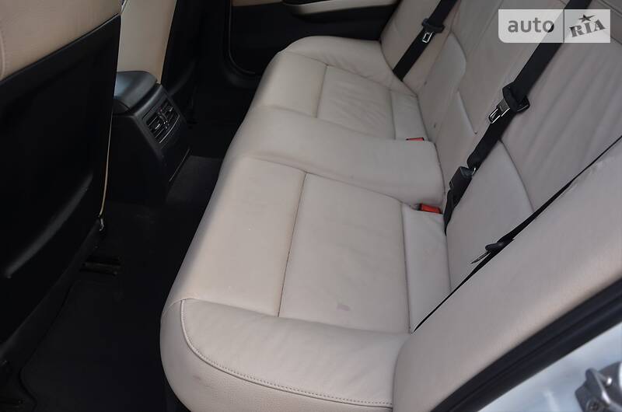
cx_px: 311
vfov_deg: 47.7
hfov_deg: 67.5
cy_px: 206
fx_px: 466
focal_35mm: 27
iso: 200
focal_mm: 18
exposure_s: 1/200
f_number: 3.5
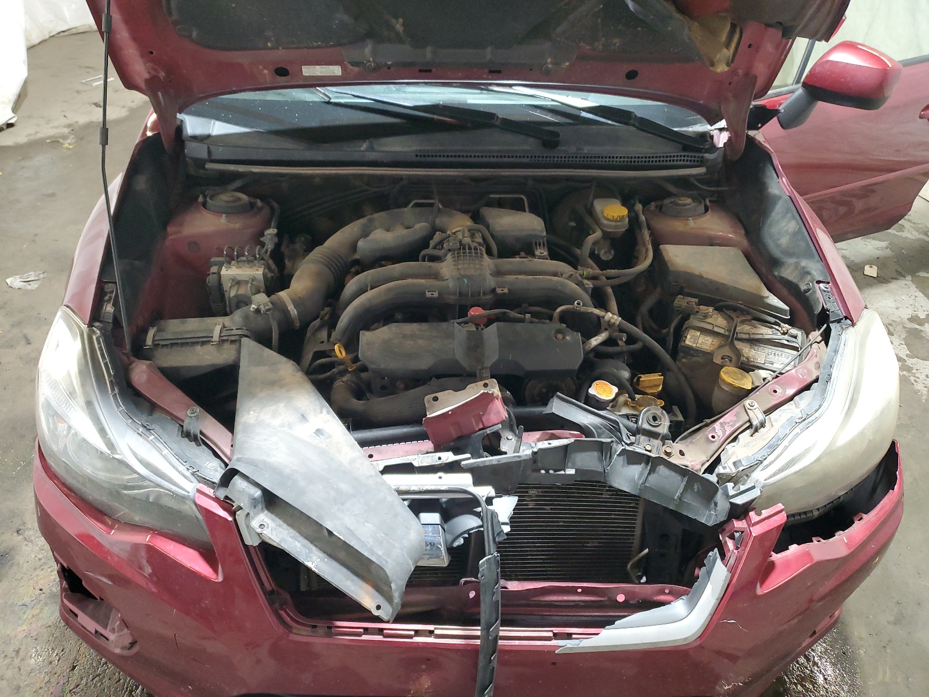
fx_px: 698
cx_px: 464
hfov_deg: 67.3
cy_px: 348
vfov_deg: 53.1
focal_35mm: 26
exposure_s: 1/60.2
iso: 260
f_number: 1.5
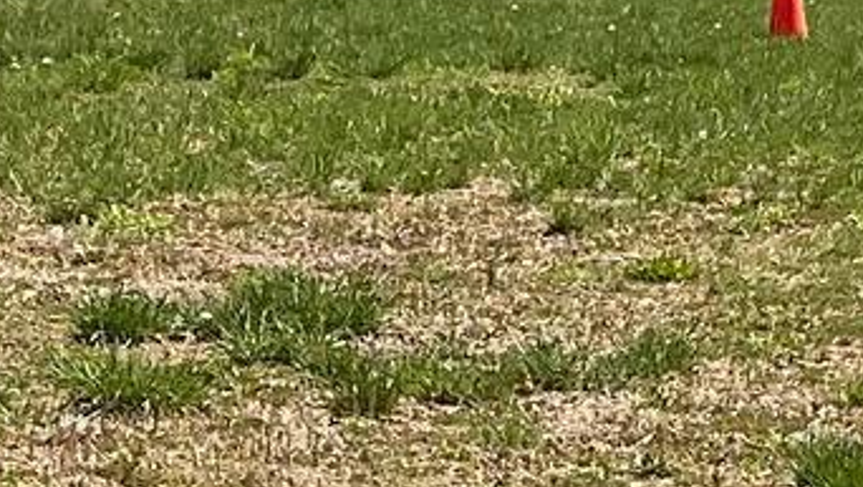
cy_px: 618
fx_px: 4328
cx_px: 449
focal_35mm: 189
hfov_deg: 11.4
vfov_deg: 6.4
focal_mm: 3
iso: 16
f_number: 1.8
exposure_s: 1/1786
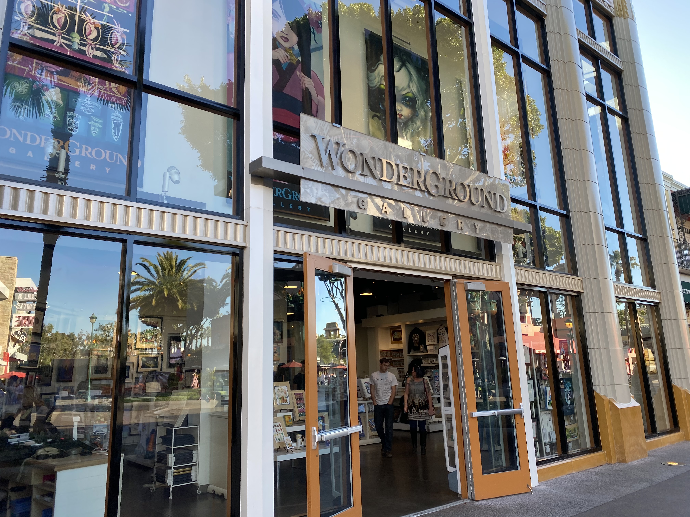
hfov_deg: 67.3
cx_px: 345
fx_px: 518
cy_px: 258
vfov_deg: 53.1
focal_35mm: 26
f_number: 1.8
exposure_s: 1/228
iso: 32
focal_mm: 4.25
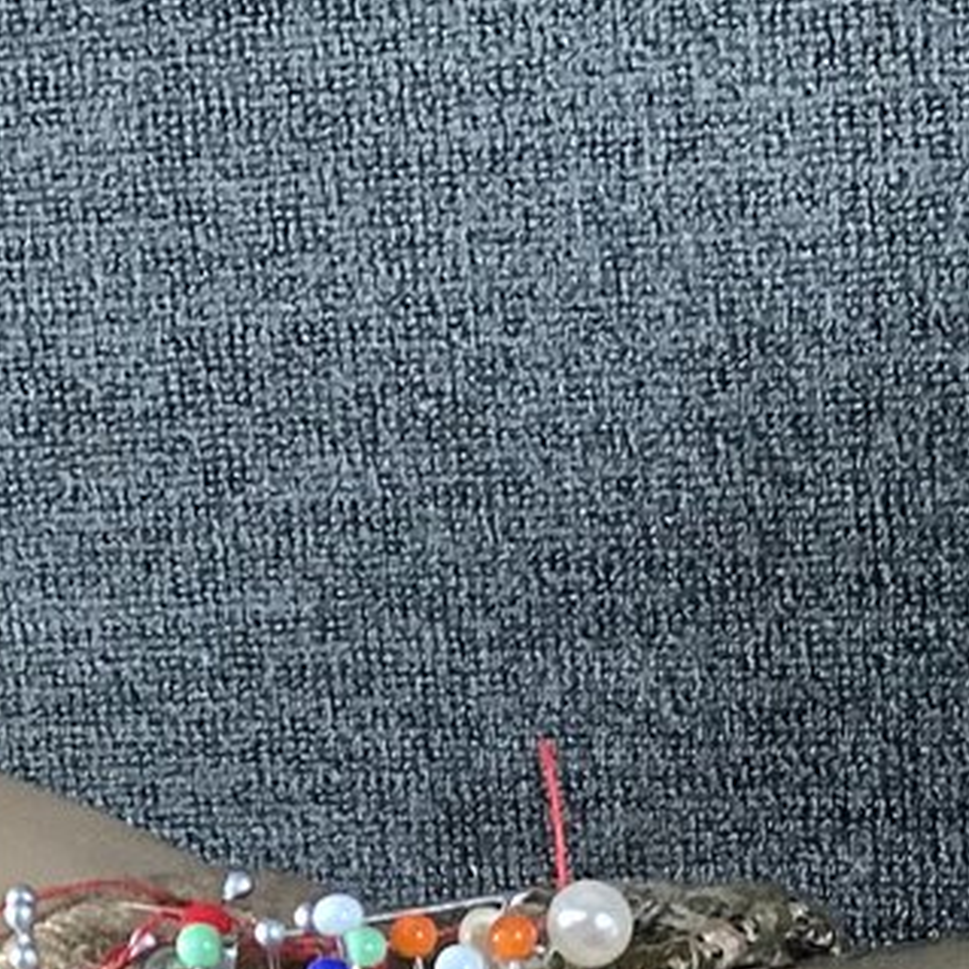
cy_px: 1523
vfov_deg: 12.6
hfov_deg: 13.2
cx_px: 989
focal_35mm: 130
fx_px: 4117
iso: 100
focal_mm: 3.3
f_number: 2.4
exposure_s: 1/60
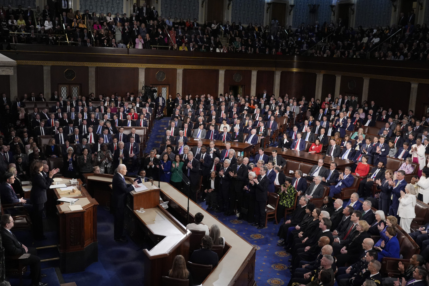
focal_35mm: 39
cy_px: 143
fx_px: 465
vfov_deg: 34.2
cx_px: 214
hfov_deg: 49.6
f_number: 5
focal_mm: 39
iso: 3200
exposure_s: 1/400
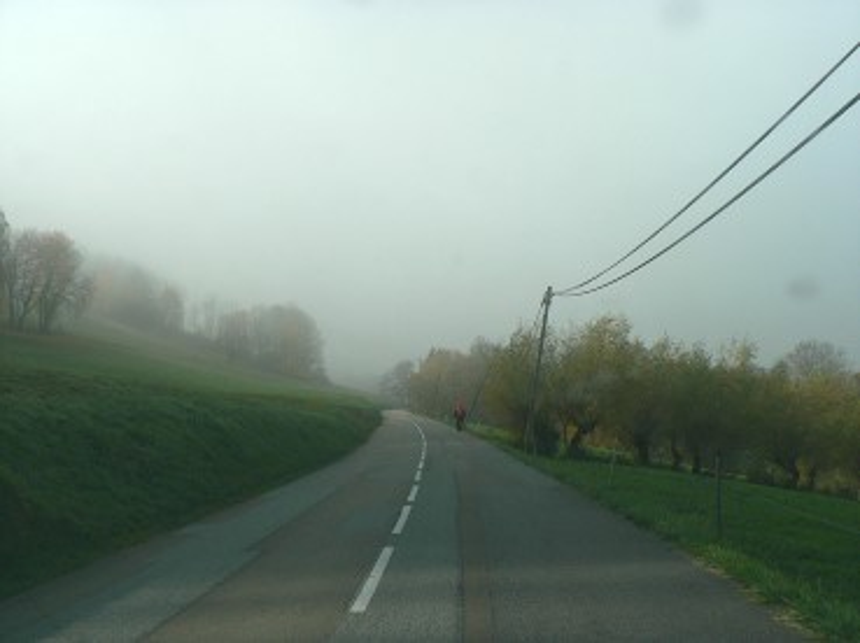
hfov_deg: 51.4
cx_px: 430
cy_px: 322
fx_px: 894
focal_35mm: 36
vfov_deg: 39.6
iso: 80
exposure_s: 1/400
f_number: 4
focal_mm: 6
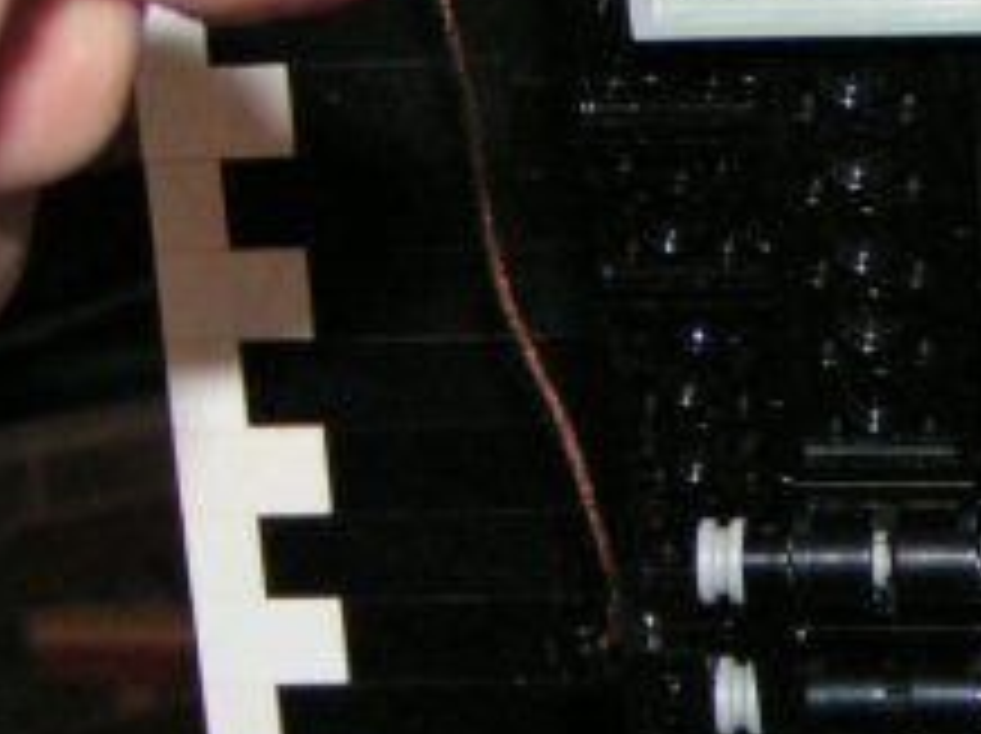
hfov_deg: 13.5
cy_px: 432
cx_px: 963
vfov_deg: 10.3
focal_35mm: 144
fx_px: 4076
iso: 200
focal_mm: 7.6
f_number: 2.8
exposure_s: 1/50
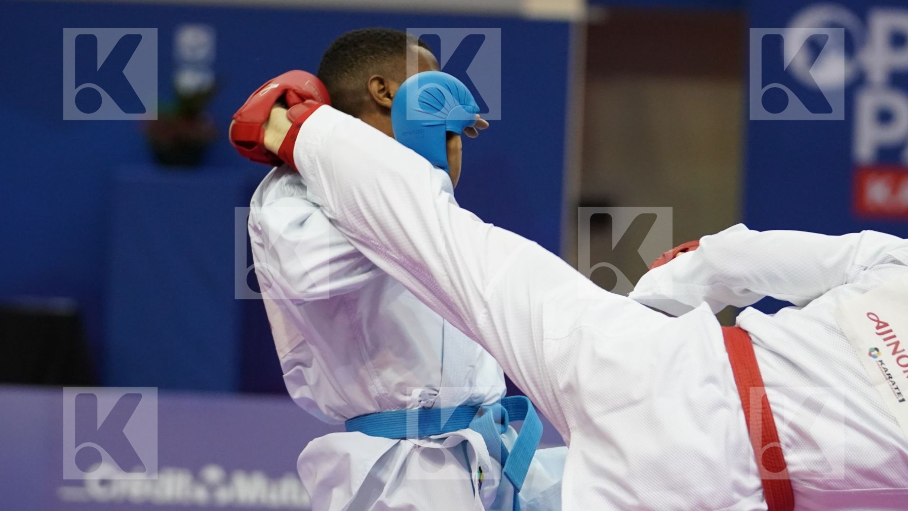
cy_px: 253
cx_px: 454
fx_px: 4431
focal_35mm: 184
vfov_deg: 6.6
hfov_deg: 11.7
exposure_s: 1/1000
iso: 3200
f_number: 2.8
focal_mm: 117
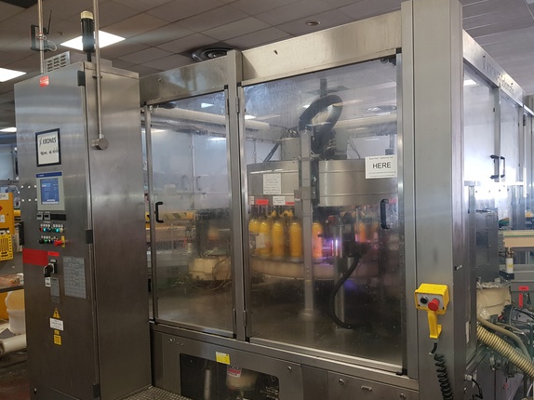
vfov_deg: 48.2
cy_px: 206
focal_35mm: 29
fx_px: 447
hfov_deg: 61.7
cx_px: 270
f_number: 1.7
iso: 100
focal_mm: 4.3
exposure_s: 1/33
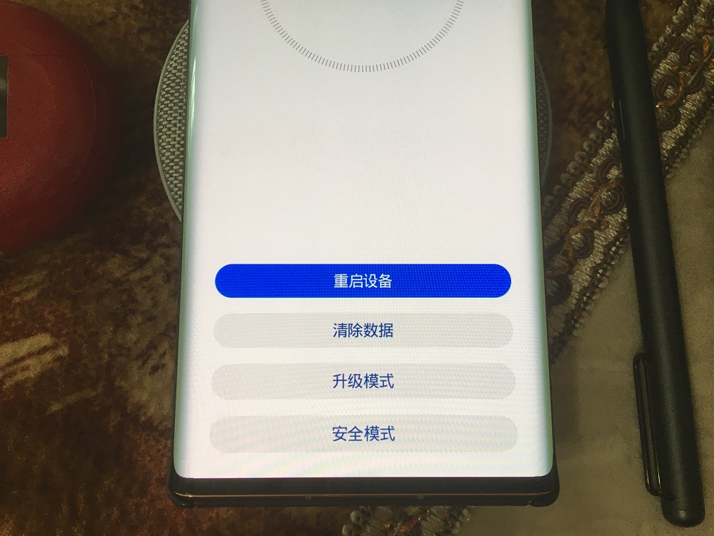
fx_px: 598
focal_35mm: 29
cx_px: 357
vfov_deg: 48.2
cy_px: 268
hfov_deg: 61.7
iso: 40
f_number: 2.2
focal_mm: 4.15
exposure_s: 1/33
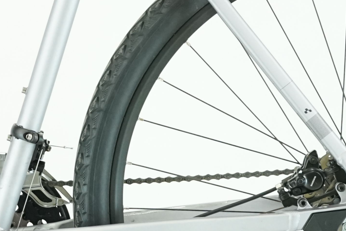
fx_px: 2384
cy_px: 23
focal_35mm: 248
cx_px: -77
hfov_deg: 8.2
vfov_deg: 5.5
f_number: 5
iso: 2000
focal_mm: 59
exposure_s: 1/200
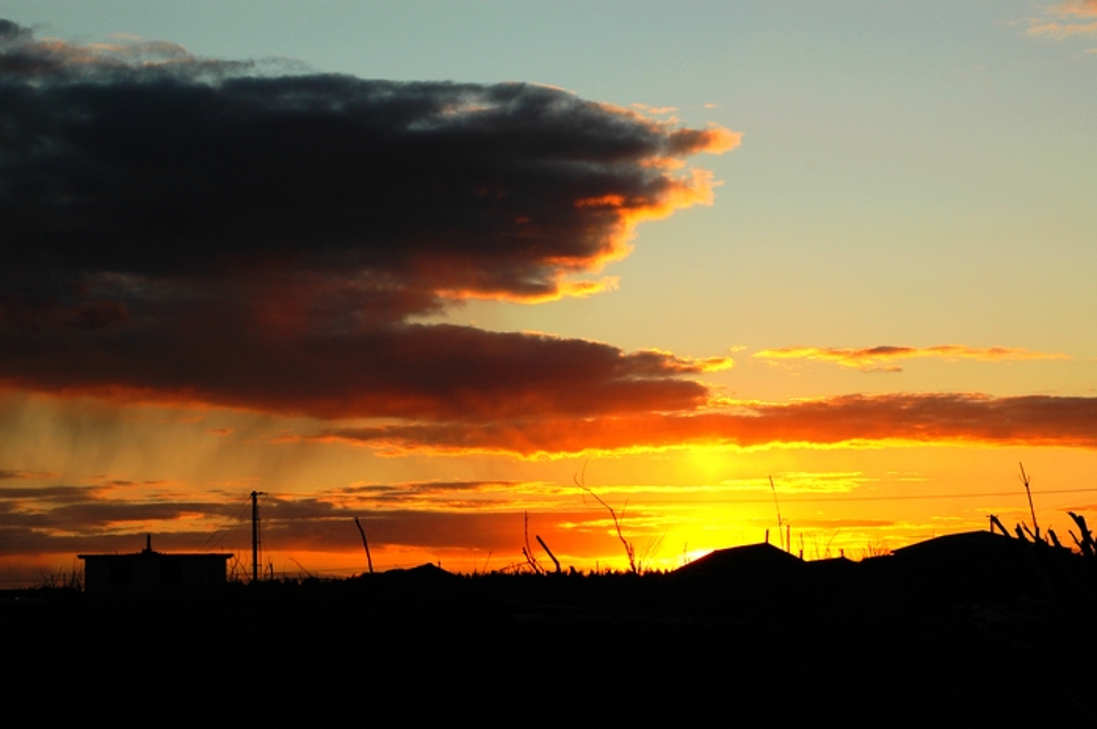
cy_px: 364
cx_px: 548
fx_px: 3196
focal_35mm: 105
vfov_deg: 13.0
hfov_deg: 19.5
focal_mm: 70
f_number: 8
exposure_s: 1/500
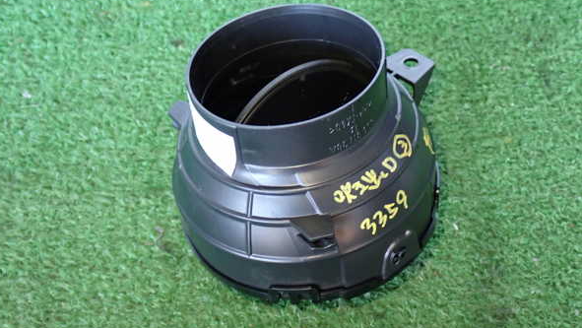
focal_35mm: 42
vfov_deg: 28.4
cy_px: 175
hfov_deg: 48.3
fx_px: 648
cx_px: 288
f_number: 2.7
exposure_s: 1/40
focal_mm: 6.83
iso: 500
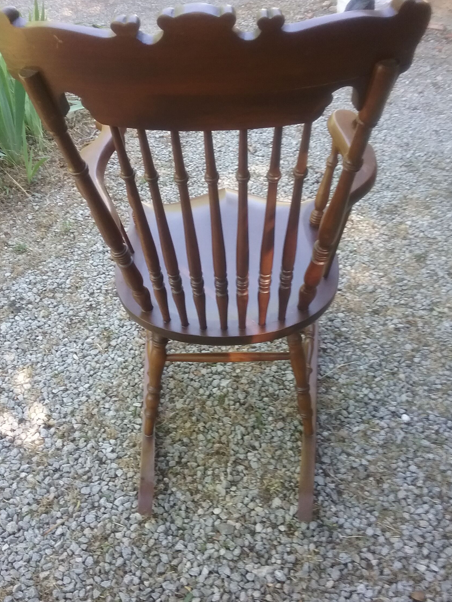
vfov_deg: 51.2
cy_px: 266
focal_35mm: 36
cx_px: 204
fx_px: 627
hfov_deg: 39.6
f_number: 2.2
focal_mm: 3.3
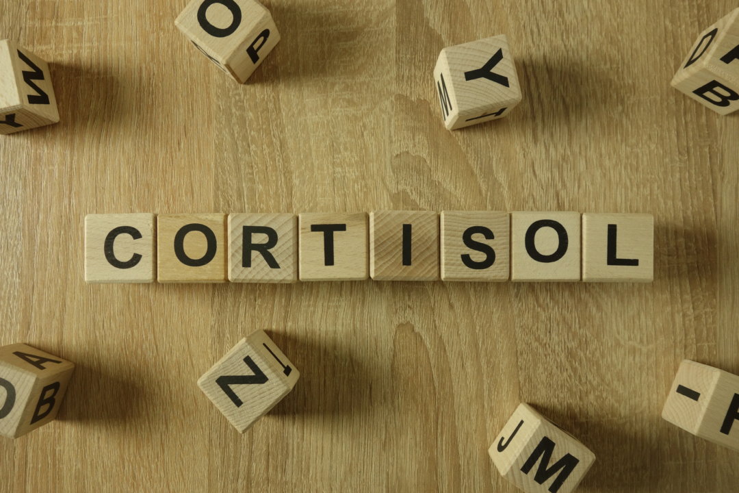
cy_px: 246
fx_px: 575
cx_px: 370
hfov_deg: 65.5
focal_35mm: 28
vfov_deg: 46.4
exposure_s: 1/60
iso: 400
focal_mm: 10.4
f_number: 4
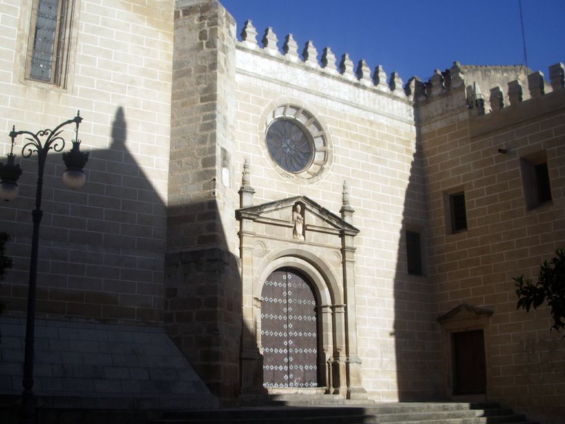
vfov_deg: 35.1
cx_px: 248
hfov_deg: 45.7
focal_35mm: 41
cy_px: 239
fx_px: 669
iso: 50
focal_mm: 5.8
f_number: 4.3
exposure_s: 1/640
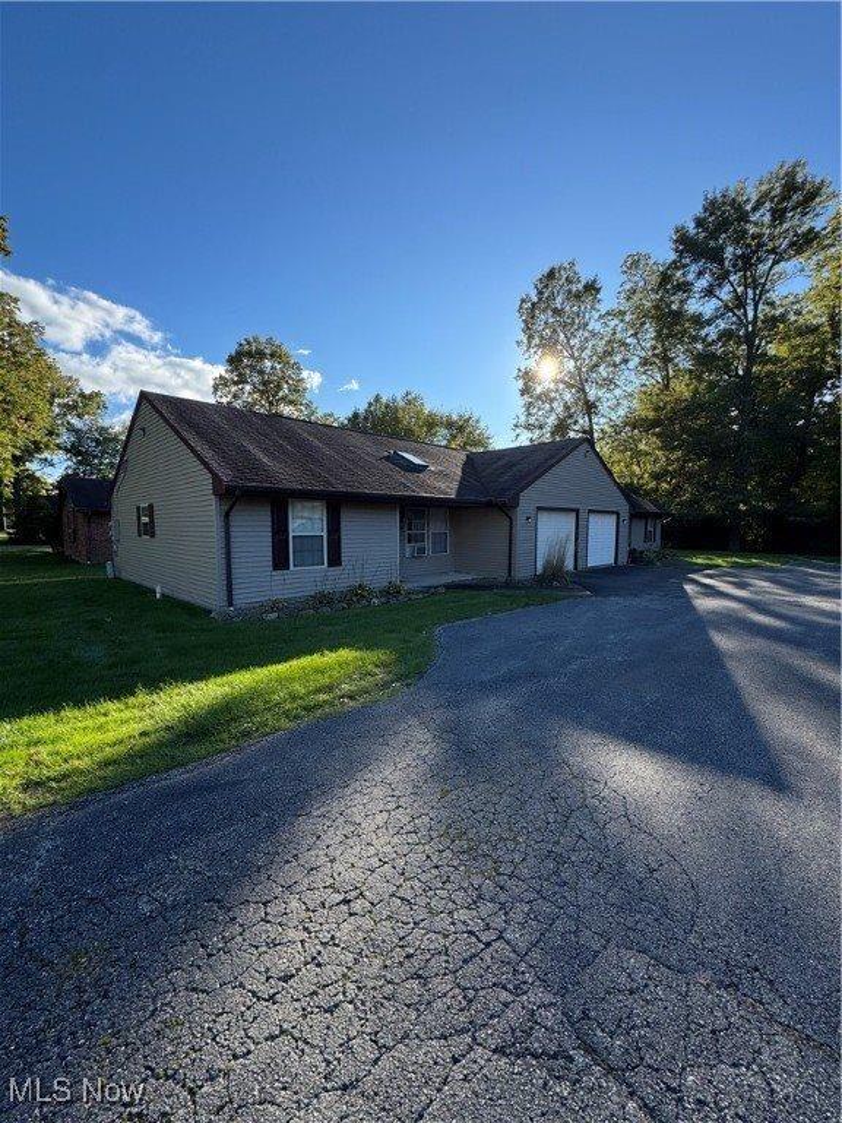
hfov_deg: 85.7
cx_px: 421
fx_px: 454
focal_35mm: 14
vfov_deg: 102.1
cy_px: 562
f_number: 2.2
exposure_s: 1/932
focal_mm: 2.22
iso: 40
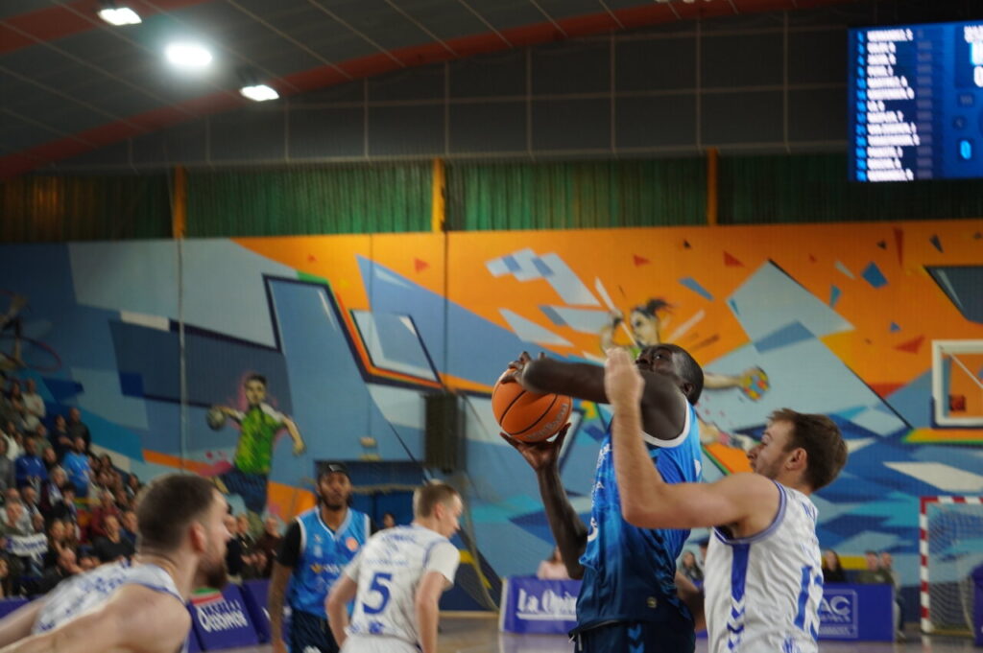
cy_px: 326
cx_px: 492
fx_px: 2251
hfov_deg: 24.6
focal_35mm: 82
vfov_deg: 16.5
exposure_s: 1/160
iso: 500
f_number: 4.5
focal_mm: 55
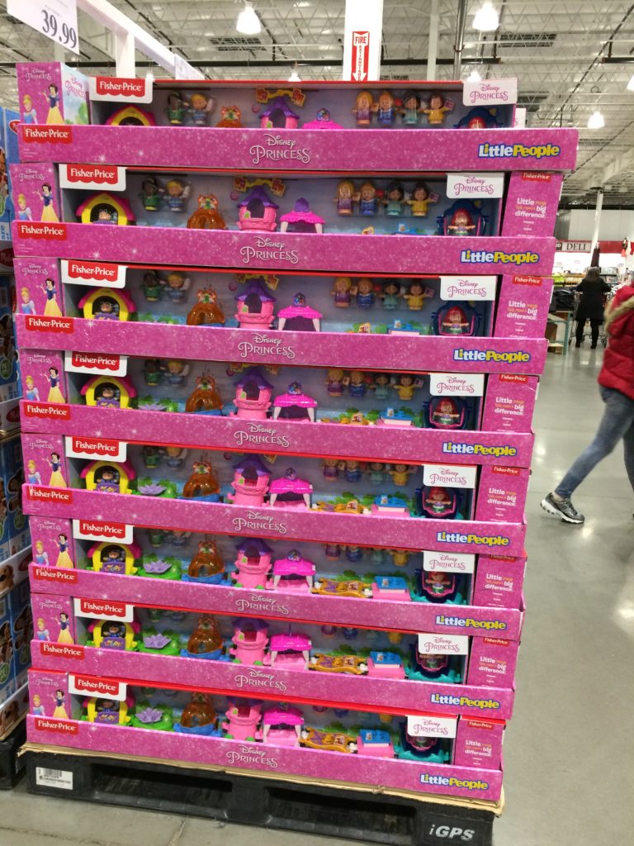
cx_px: 317
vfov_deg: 61.7
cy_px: 423
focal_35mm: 29
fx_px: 708
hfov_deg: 48.2
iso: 125
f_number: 2.2
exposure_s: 1/30
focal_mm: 4.15
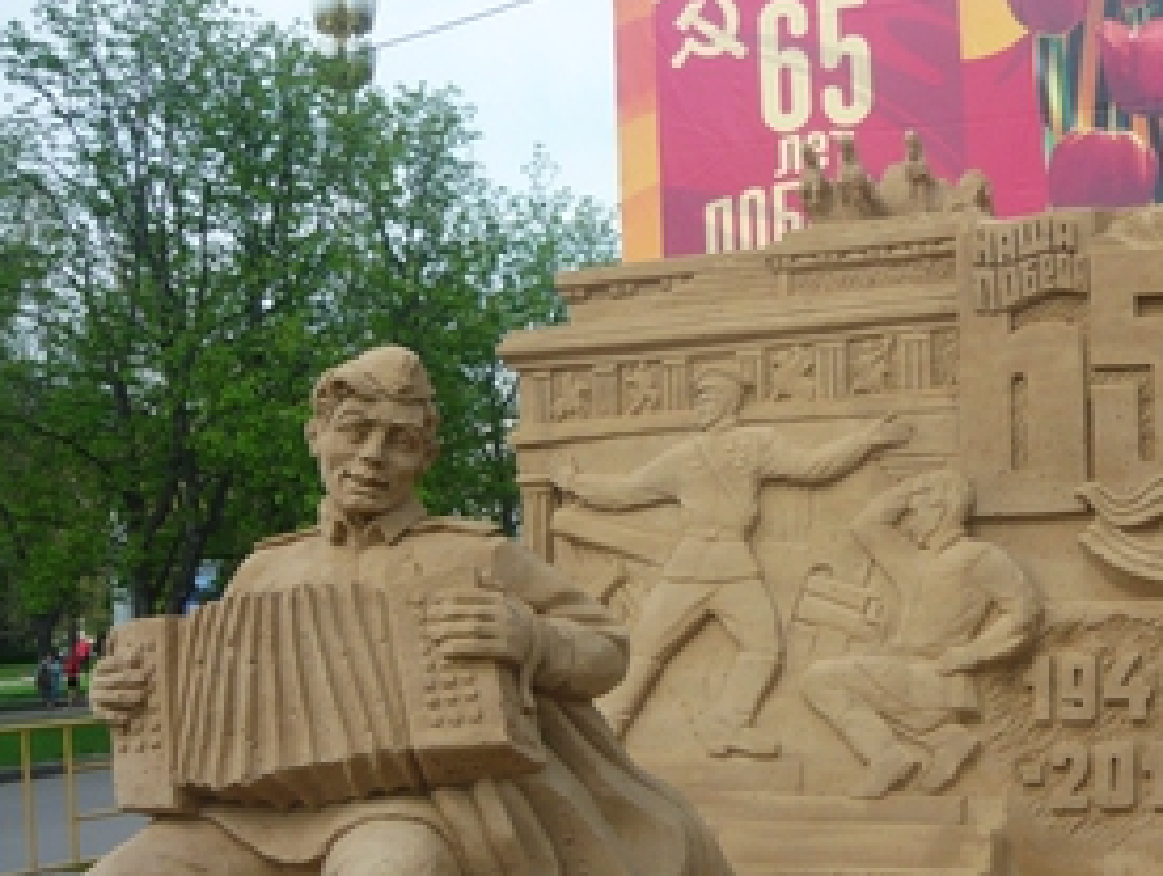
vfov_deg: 27.0
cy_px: 546
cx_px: 939
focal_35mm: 54
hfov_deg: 34.4
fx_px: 1817
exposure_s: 1/160
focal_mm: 5.5
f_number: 8
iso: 100
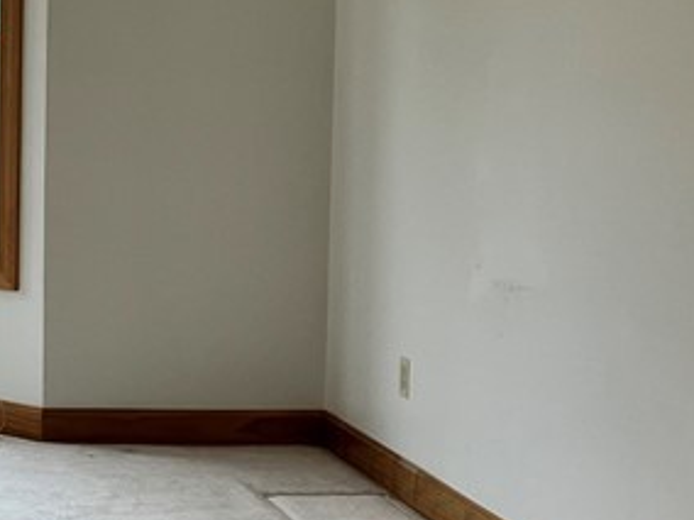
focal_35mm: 101
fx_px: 2025
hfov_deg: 17.9
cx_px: -259
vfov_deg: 14.6
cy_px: 205
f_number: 1.8
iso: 32
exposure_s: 1/120
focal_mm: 3.99
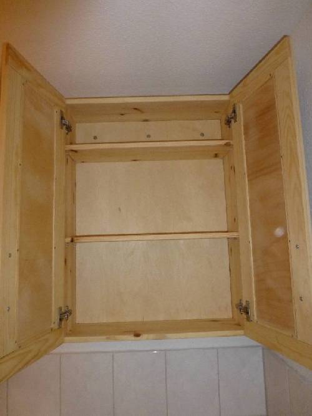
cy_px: 208
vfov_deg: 69.4
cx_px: 156
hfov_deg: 54.9
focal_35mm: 25
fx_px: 301
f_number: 3.3
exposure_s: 1/60
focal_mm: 4.3
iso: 800
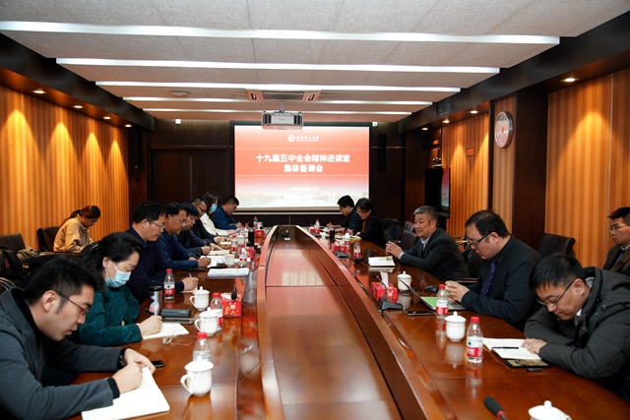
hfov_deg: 61.9
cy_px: 210
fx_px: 525
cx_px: 315
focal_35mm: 30
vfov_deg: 43.6
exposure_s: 1/60
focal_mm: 30
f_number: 4
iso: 1000
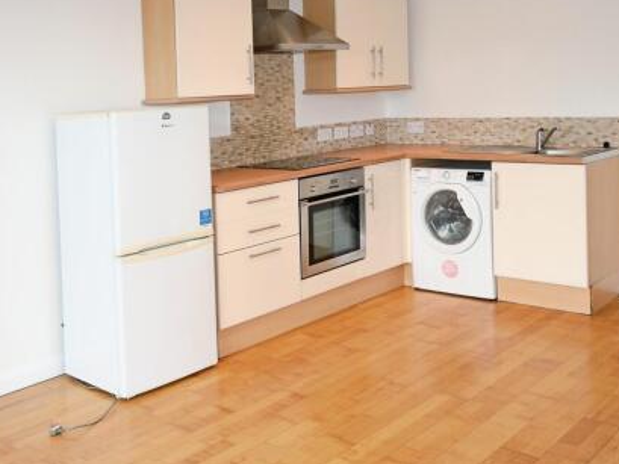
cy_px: 229
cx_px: 348
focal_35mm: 39
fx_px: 690
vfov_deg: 37.2
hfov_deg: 48.2
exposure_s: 1/60
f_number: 4.2
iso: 360
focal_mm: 23
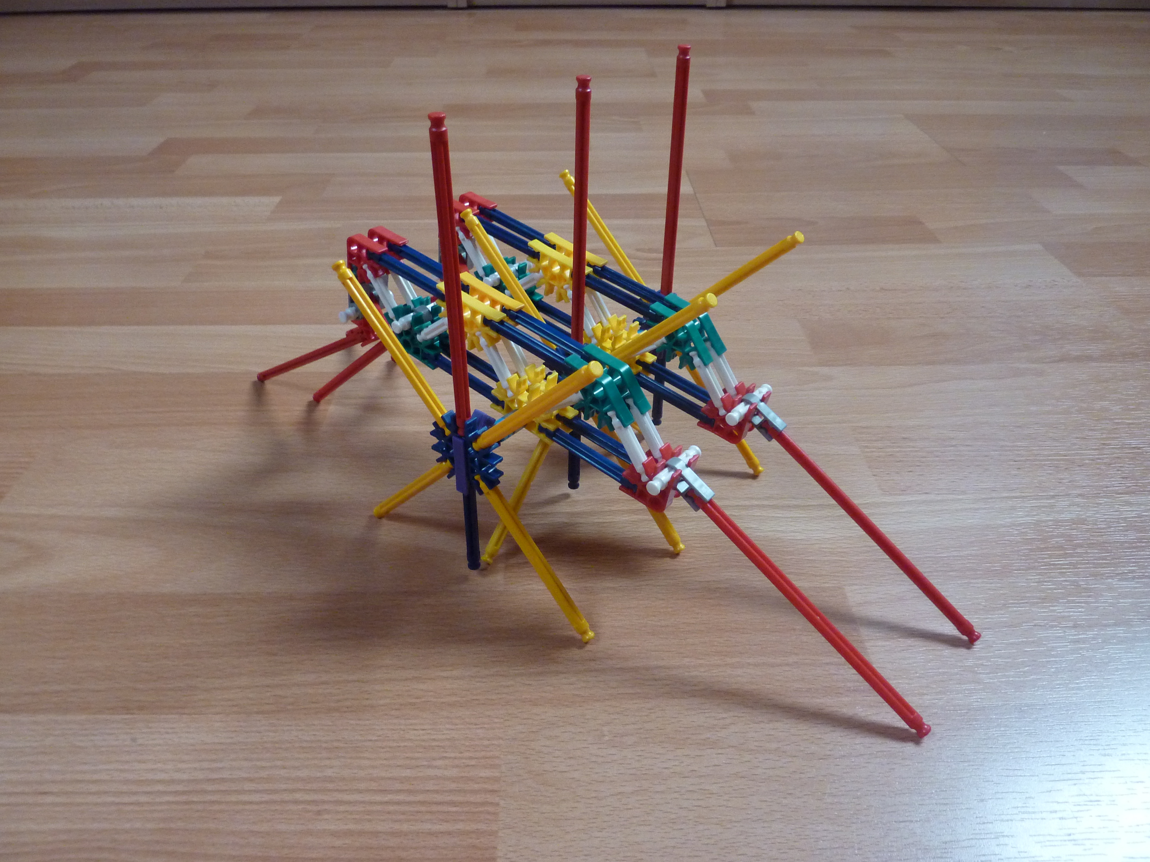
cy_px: 431
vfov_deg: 54.9
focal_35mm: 25
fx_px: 831
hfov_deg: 69.4
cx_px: 575
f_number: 3.3
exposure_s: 1/30
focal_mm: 4.1
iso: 320
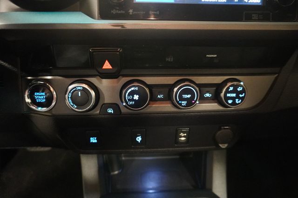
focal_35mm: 24
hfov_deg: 73.8
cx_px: 149
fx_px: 199
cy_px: 99
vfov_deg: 53.1
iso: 6400
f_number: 3.5
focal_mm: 16
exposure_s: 1/13
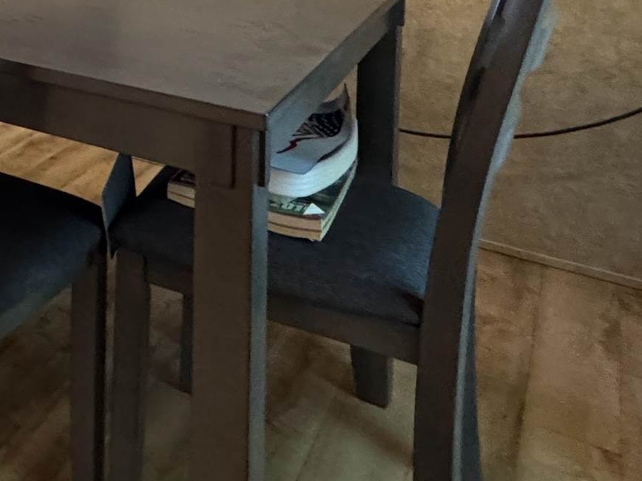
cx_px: -137
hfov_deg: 32.0
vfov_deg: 25.3
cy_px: -158
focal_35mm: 49
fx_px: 909
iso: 640
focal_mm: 2.22
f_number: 2.2
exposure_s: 1/60
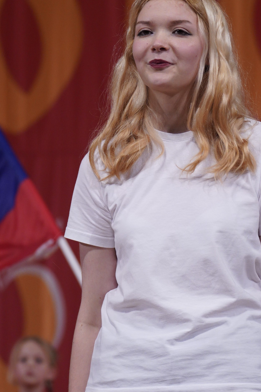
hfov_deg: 6.4
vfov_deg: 9.6
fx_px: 2338
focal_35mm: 215
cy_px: 139
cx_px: 177
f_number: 3.2
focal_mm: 87
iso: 1000
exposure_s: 1/400
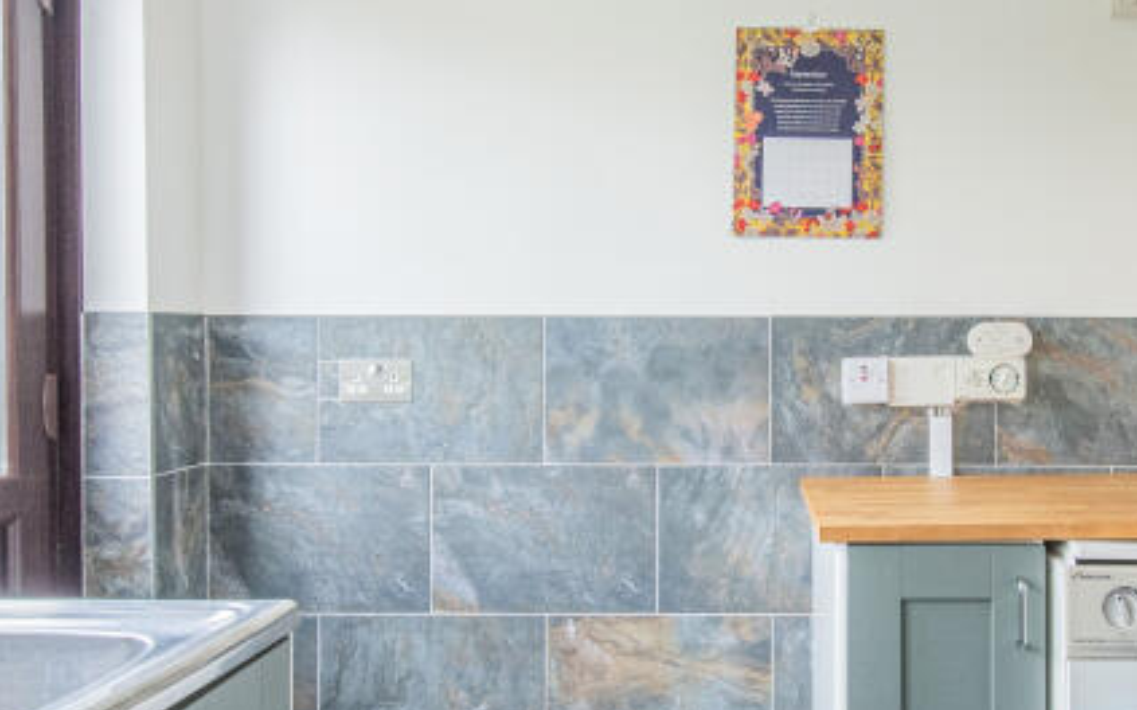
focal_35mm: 37
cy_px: 332
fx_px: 1146
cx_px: 723
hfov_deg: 52.1
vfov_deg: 34.4
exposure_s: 1/15
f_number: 8
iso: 320
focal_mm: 10
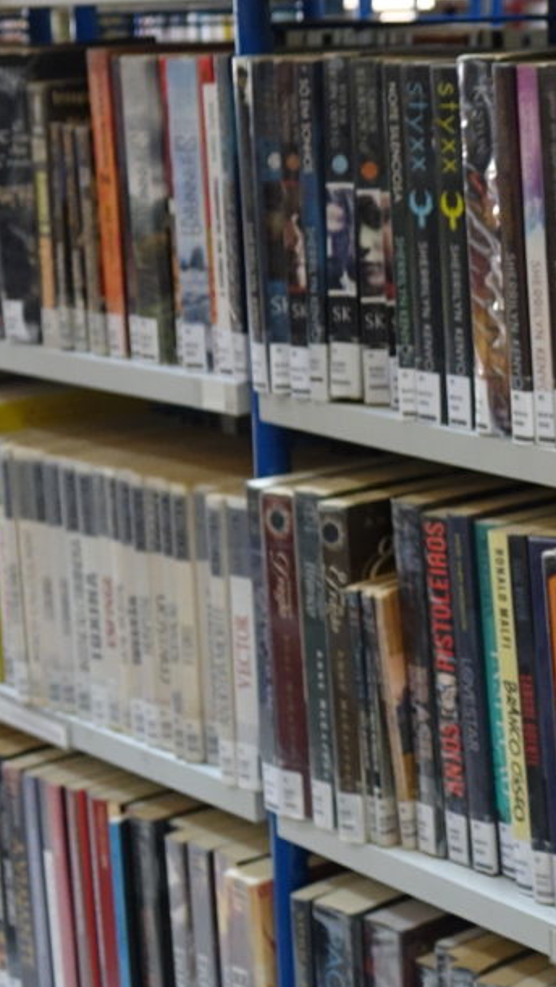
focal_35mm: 100
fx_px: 2619
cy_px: 187
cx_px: 936
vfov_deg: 21.1
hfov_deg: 11.4
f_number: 2.8
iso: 800
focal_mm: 13.1
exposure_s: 1/20
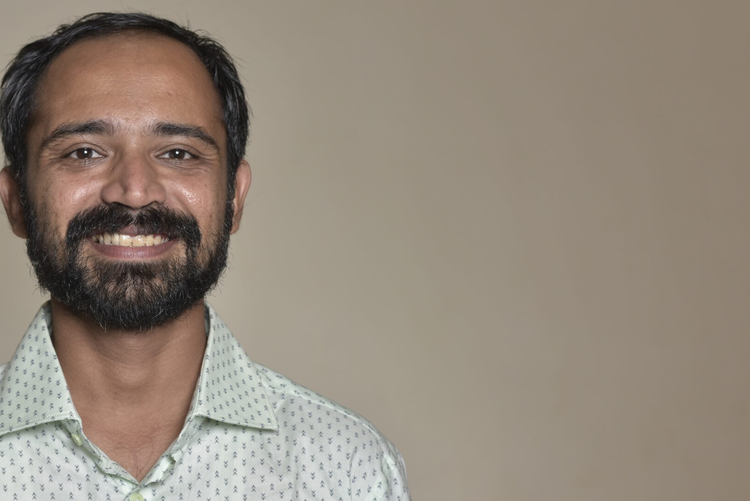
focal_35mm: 79
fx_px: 1647
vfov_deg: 17.3
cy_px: 314
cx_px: 188
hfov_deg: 25.4
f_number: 6.3
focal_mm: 50
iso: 320
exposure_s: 1/200
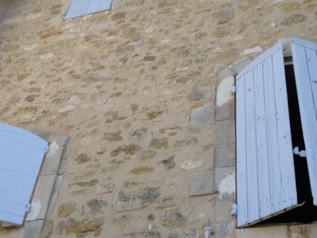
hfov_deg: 33.2
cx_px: 173
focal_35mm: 58
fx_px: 531
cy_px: 91
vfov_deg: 25.2
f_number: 2.4
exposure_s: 1/497
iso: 50
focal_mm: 4.28
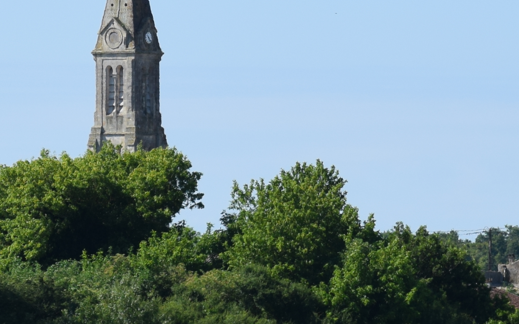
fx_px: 7963
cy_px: 182
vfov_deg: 2.3
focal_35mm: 563
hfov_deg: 3.7
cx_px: 146
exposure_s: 1/800
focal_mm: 90
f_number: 7.1
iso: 200
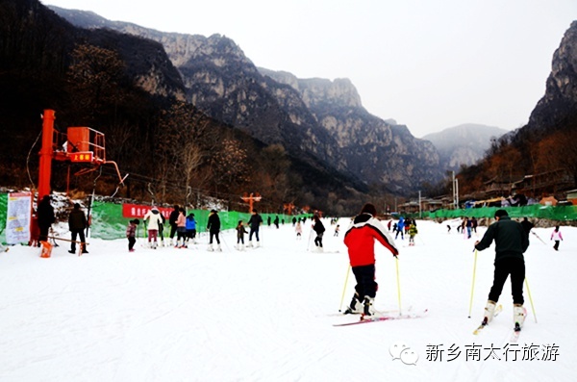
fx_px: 432
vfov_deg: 47.7
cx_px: 288
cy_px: 191
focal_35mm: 27
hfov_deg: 67.5
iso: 160
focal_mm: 18
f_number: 8
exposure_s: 1/250
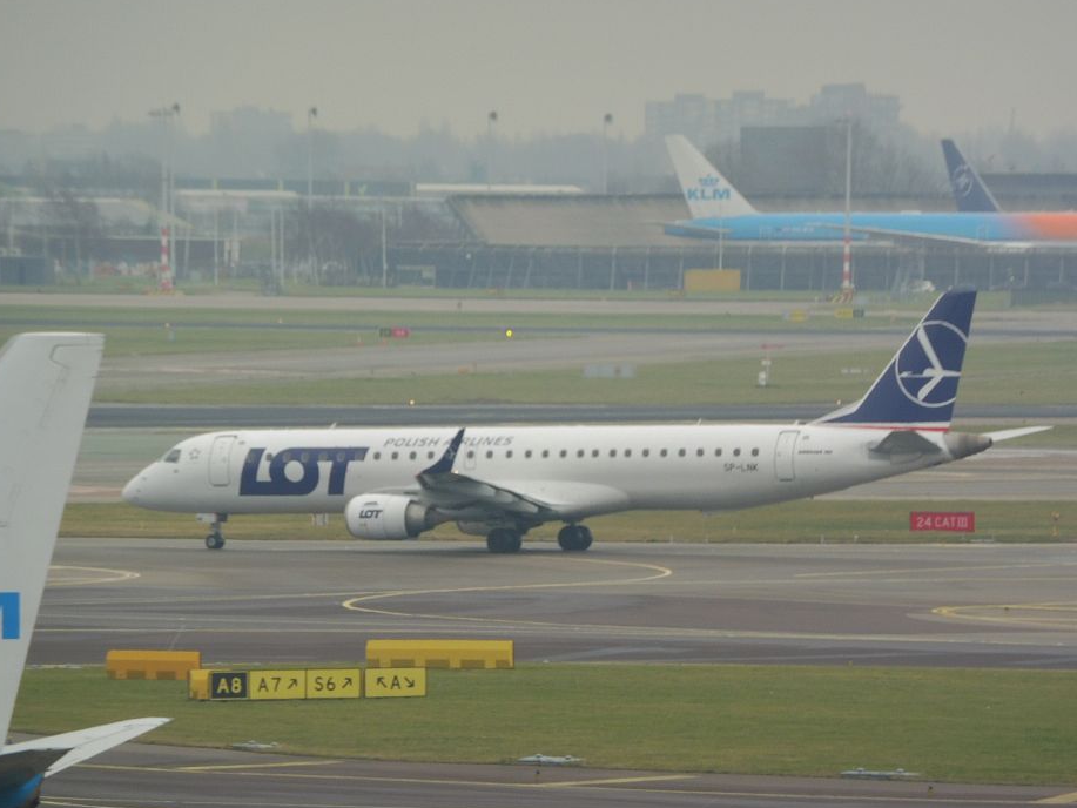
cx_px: 571
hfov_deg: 3.7
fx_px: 16679
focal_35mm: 536
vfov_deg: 2.8
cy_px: 379
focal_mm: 86
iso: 125
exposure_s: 1/125
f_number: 6.4
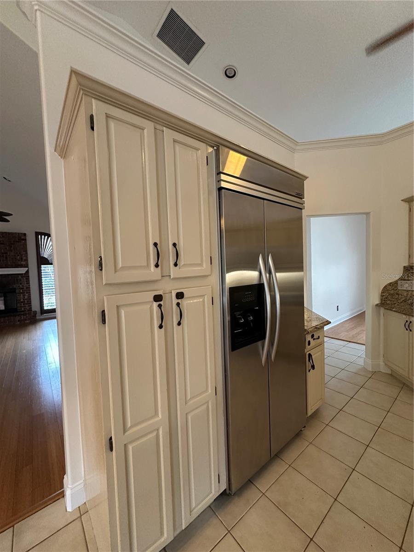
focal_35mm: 14
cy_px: 276
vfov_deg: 102.1
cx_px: 207
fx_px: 223
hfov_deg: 85.7
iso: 500
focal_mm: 2.22
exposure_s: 1/60
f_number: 2.2
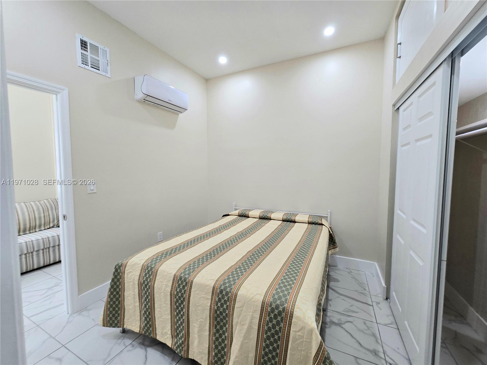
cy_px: 182
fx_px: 183
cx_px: 244
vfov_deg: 89.9
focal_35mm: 13
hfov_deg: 106.2
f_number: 2.2
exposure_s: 1/60.2
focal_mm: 2.2
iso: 100
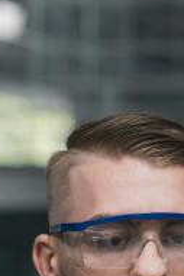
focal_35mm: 326
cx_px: -156
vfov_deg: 6.2
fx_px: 2495
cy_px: 428
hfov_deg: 4.2
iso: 400
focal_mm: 62
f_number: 2.8
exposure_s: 1/100
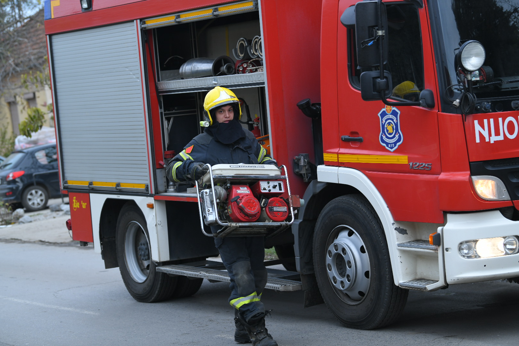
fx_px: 1470
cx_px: 260
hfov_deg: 20.0
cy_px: 173
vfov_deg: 13.4
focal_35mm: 102
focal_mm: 102
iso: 500
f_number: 4
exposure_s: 1/250
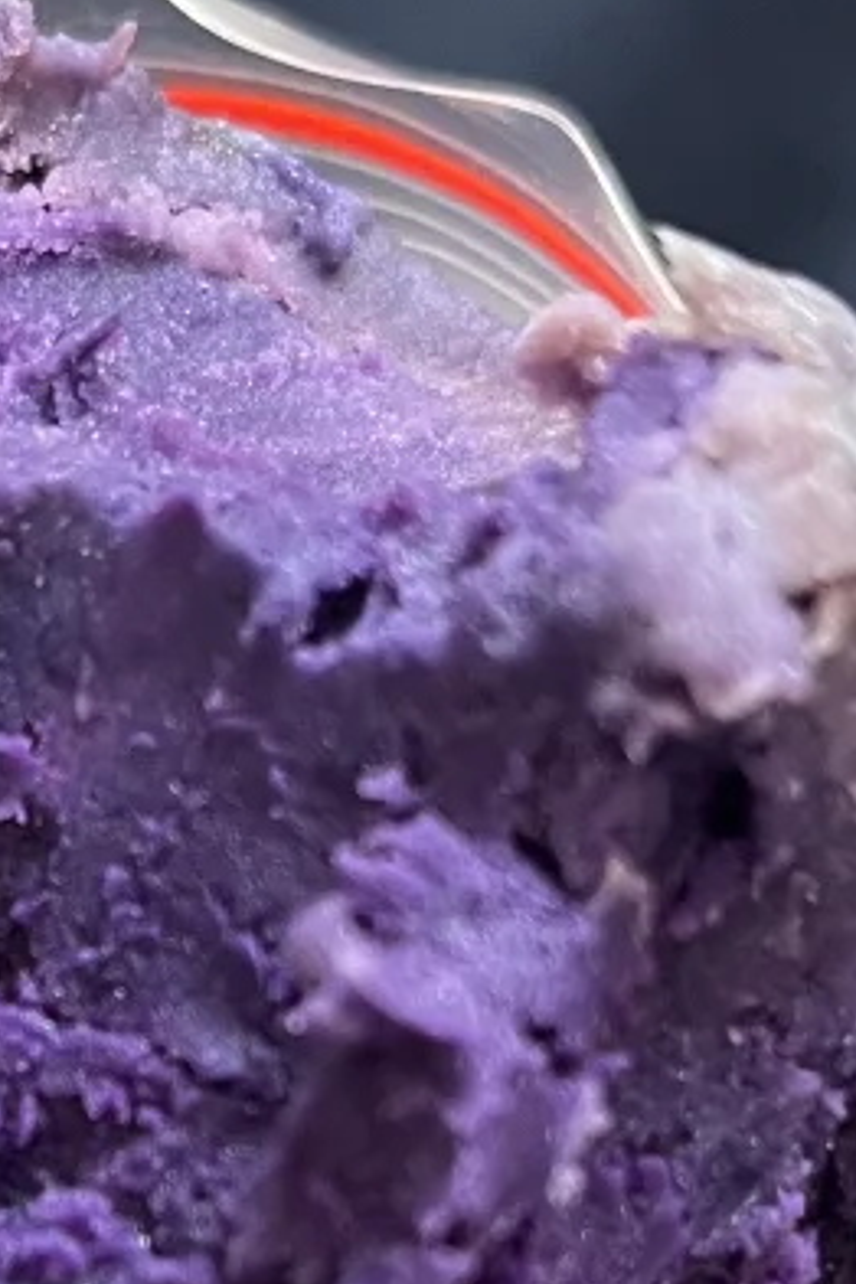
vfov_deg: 20.1
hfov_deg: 13.6
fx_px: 3531
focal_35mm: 99
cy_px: 1215
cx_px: -72
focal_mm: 5.1
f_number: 1.6
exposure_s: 1/50
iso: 320
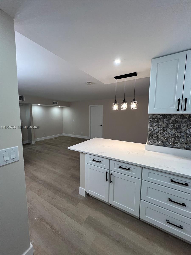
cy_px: 128
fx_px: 96
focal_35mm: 13
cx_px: 96
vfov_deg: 106.2
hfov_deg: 89.9
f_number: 1.8
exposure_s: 1/120
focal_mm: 1.57
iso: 160
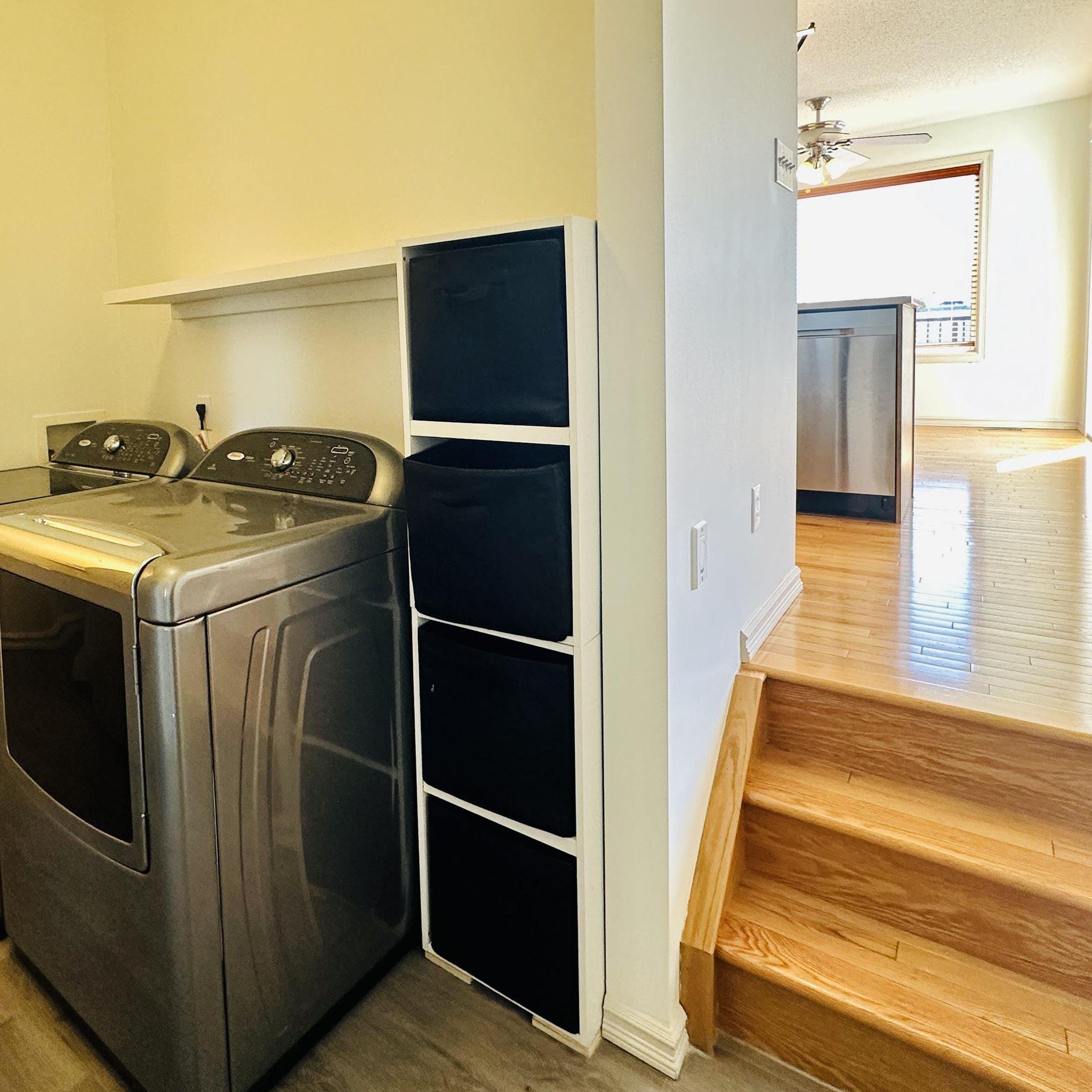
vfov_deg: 70.9
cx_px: 391
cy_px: 407
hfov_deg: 70.6
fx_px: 749
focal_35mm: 21
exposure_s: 1/120
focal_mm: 2.22
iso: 200
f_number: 2.2
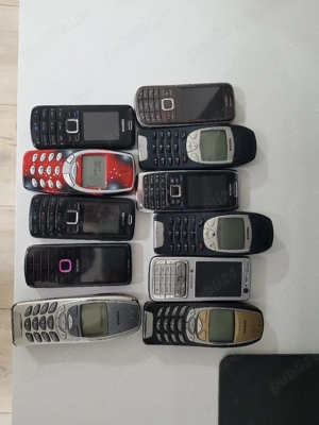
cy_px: 212
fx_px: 319
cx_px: 160
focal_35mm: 26
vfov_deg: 67.3
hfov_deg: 53.1
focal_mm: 5.4
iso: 500
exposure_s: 1/50
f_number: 1.8
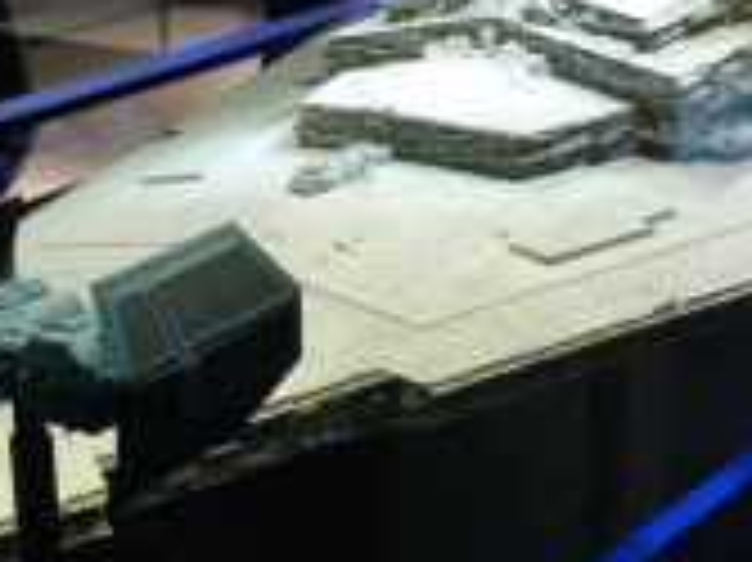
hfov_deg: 20.4
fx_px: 2084
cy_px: 290
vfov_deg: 15.4
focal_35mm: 96
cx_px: 230
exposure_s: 1/15
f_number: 2.8
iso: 400
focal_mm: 5.8
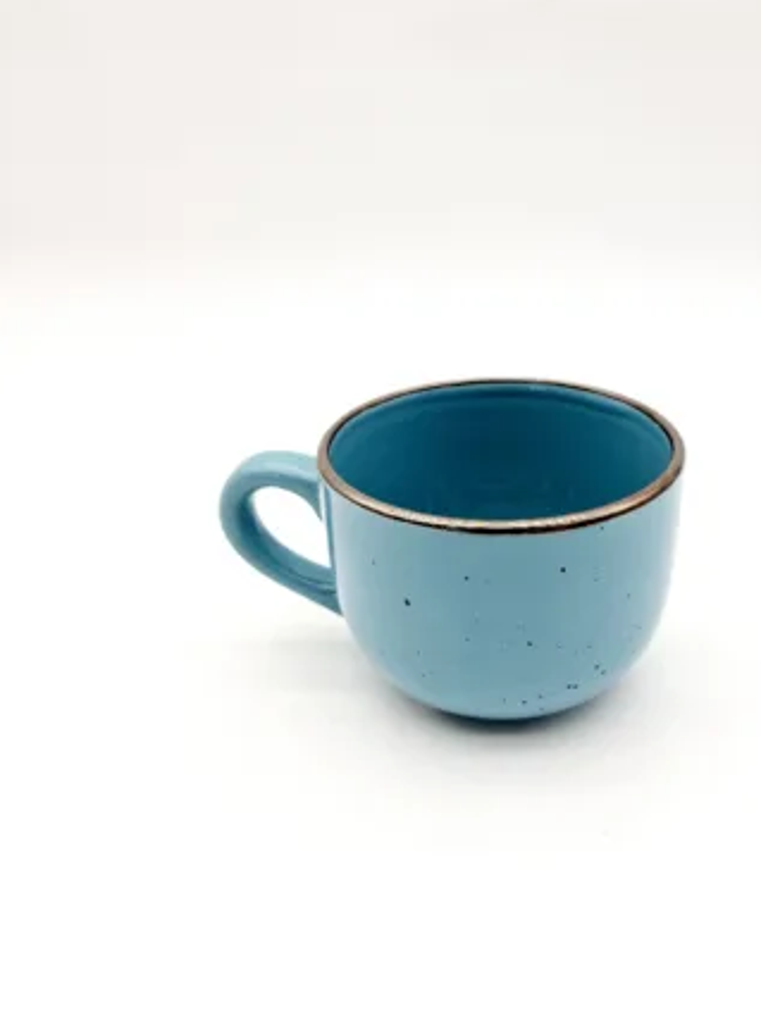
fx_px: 908
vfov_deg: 58.3
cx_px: 506
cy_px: 542
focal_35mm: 31
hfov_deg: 44.8
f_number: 1.8
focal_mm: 6.4
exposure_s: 1/180
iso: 50
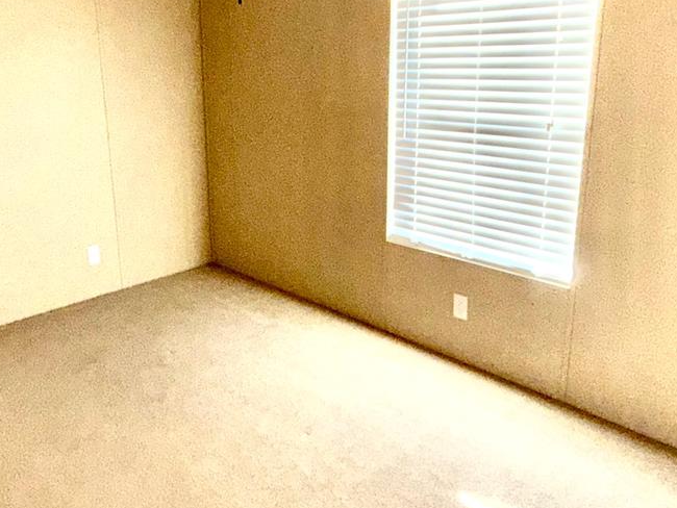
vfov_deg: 45.2
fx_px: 607
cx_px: 267
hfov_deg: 57.8
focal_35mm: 31
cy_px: 203
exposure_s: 1/122
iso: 80
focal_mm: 2.22
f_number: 2.2
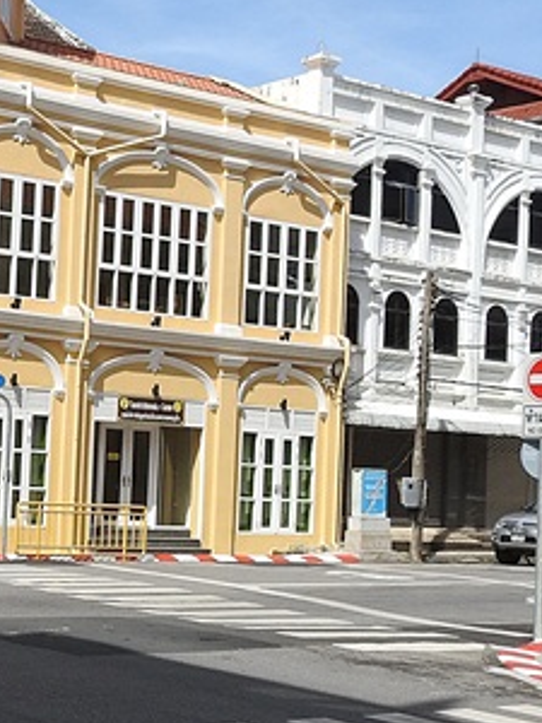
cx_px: -26
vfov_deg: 30.2
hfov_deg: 21.9
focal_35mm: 64
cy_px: 410
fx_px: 1336
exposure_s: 1/1600
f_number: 3.3
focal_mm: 4.3
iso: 100
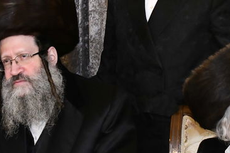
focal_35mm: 107
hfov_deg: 19.0
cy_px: 22
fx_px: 684
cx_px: 156
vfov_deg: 12.7
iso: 2000
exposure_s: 1/160
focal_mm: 28
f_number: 5.6
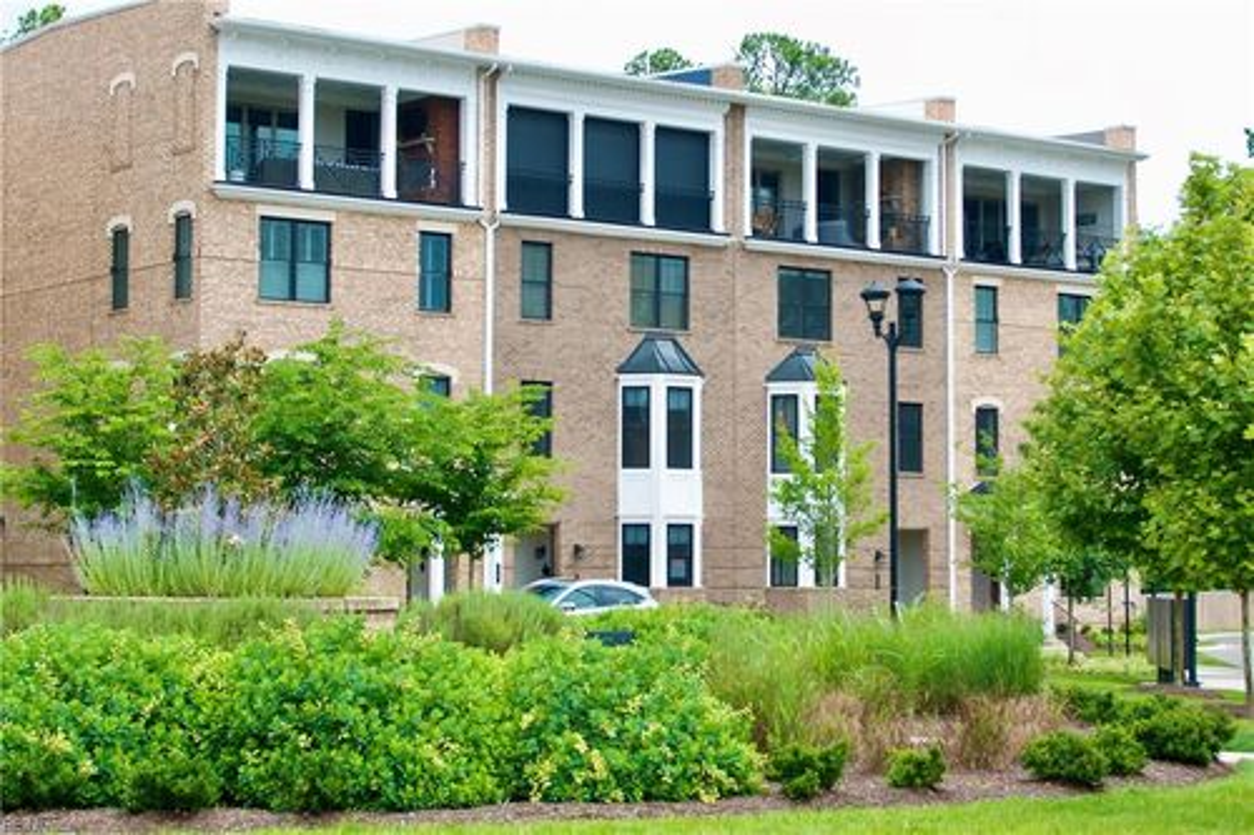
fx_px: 1828
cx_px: 627
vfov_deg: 25.7
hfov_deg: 37.9
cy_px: 418
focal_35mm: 52
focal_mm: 35
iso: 100
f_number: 7.1
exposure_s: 1/160
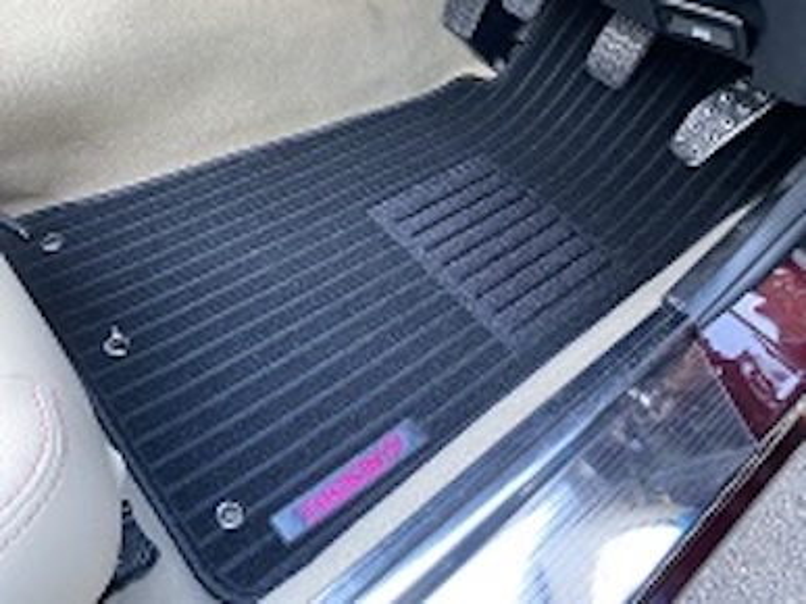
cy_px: 302
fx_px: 605
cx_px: 403
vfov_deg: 53.0
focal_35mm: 26
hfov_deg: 67.3
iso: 320
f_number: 1.8
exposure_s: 1/60
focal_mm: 4.25
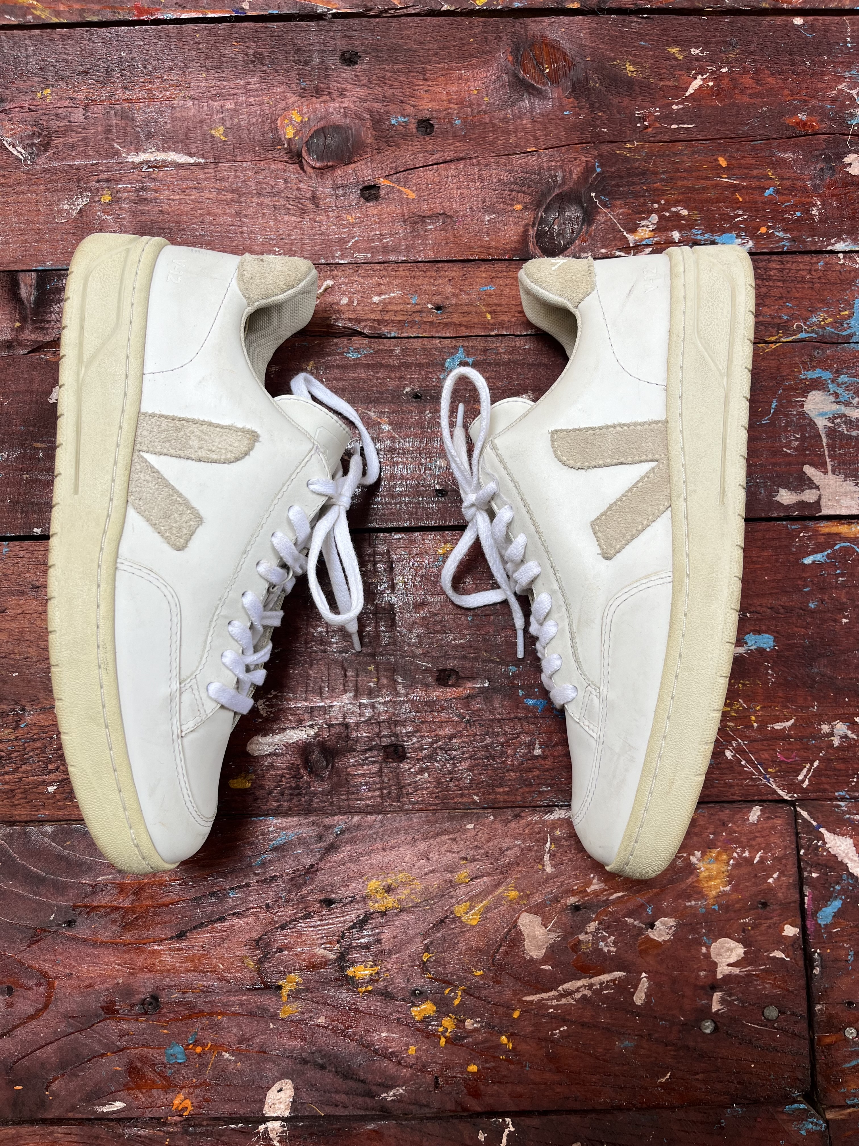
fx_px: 860
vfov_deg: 67.3
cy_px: 573
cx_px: 430
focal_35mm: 26
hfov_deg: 53.1
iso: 32
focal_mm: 5.1
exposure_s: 1/131
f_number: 1.6
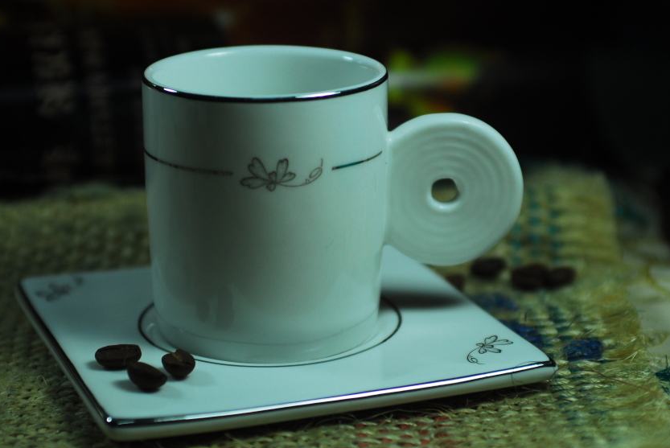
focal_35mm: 107
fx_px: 1993
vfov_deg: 12.8
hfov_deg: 19.1
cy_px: 223
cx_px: 289
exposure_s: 1/640
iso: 250
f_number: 3.5
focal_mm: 58
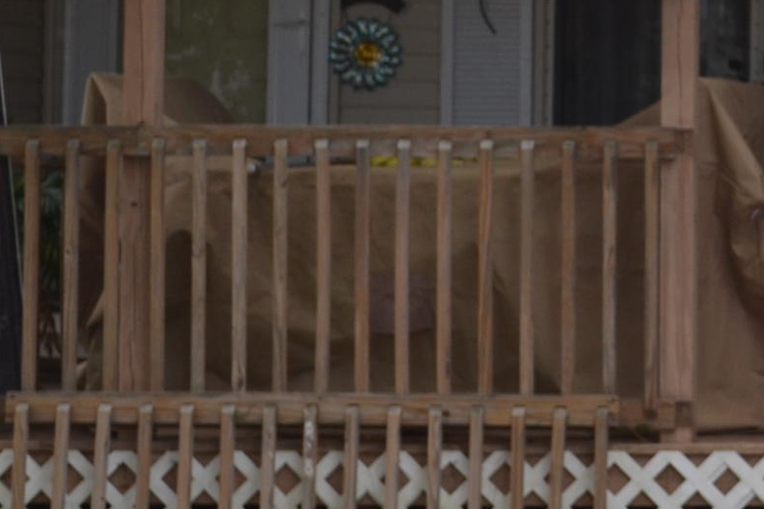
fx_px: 4393
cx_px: 1015
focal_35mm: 207
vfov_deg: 6.6
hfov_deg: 9.7
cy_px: -183
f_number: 5.6
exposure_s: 1/200
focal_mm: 36
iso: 100
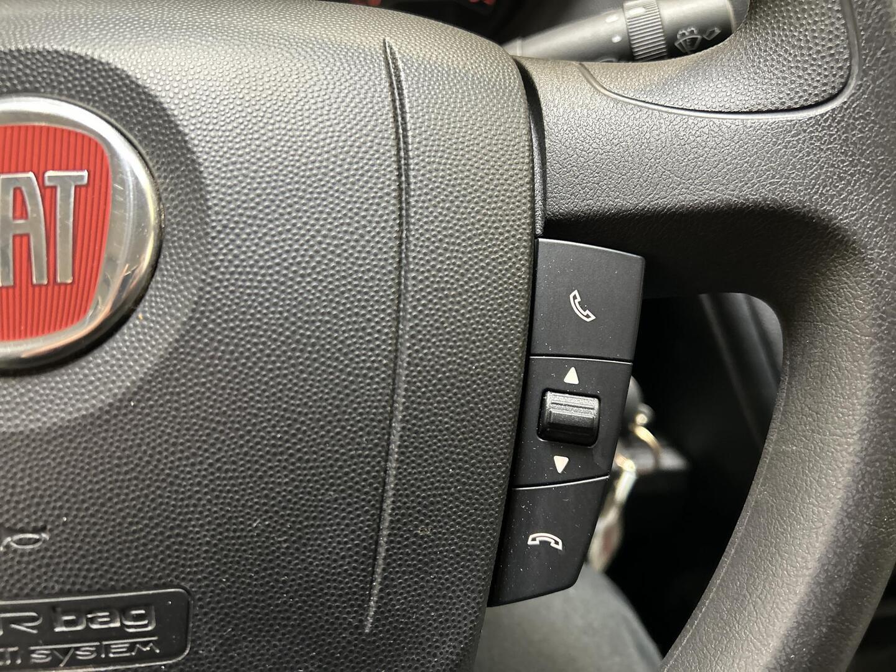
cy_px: 336
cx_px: 448
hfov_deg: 67.3
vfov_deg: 53.1
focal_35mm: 26
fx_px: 673
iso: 400
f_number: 1.5
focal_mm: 5.7
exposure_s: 1/50
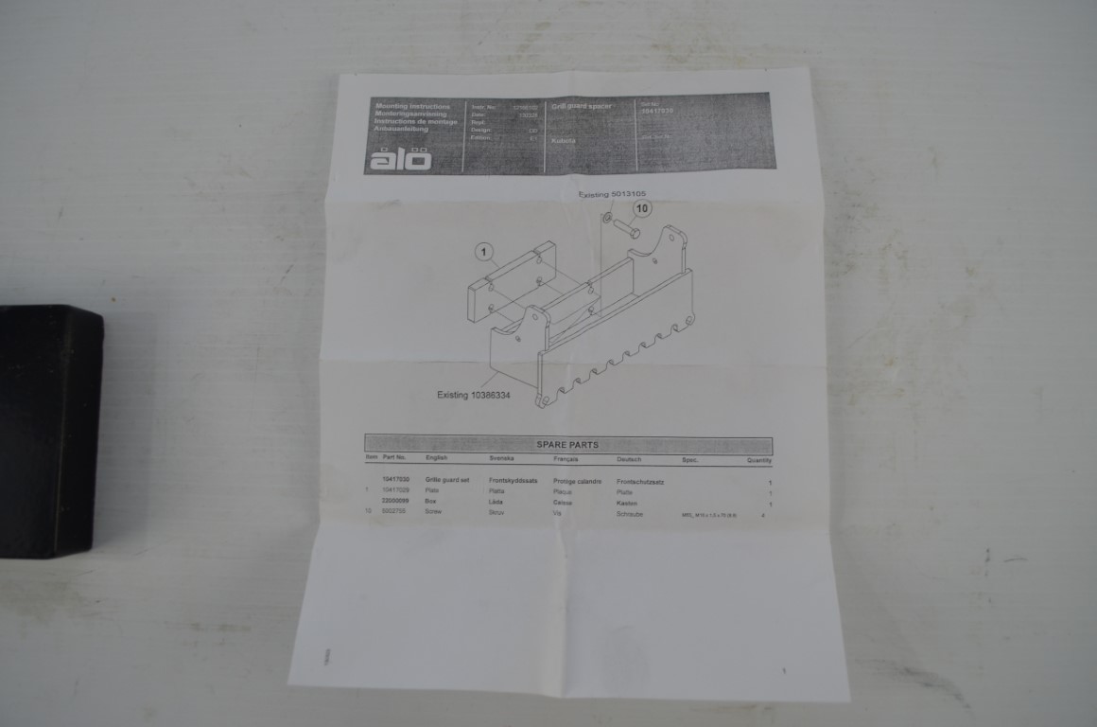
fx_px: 821
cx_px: 548
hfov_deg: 67.5
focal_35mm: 27
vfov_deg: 47.7
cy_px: 364
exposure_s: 1/80
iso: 400
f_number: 4.5
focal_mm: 18
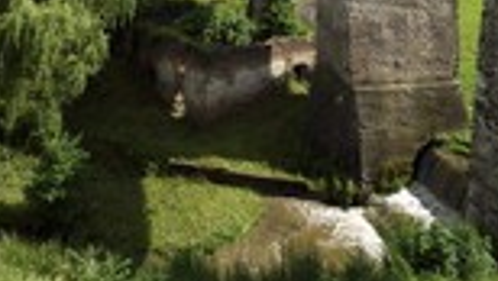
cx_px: 139
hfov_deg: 48.9
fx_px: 529
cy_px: -120
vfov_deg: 24.4
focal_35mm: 40
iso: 200
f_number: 18
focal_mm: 14
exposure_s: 1/200
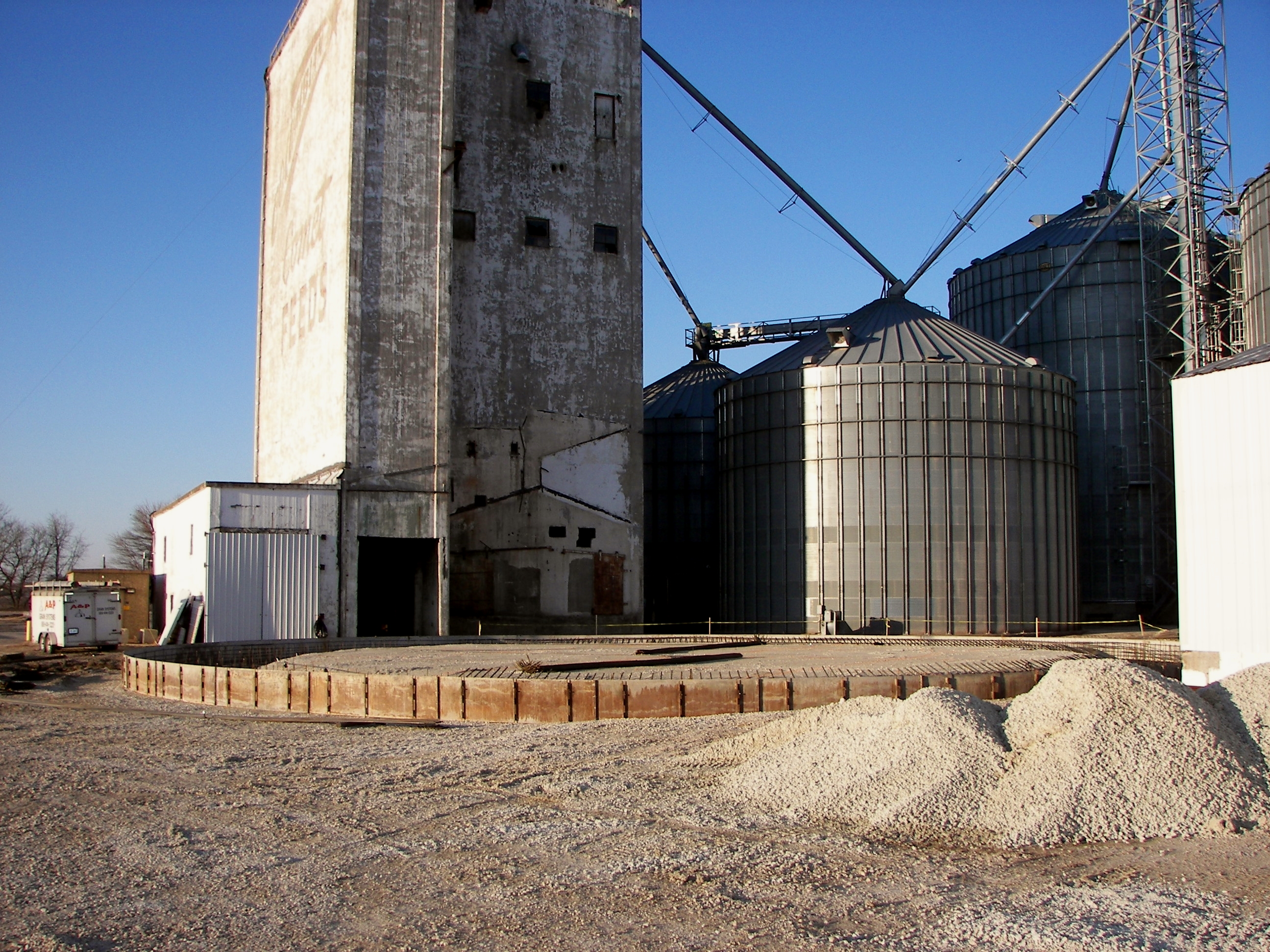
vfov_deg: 39.7
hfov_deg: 51.4
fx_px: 1321
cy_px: 476
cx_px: 635
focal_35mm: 36
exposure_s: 1/400
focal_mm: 6
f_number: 2.8
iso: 50
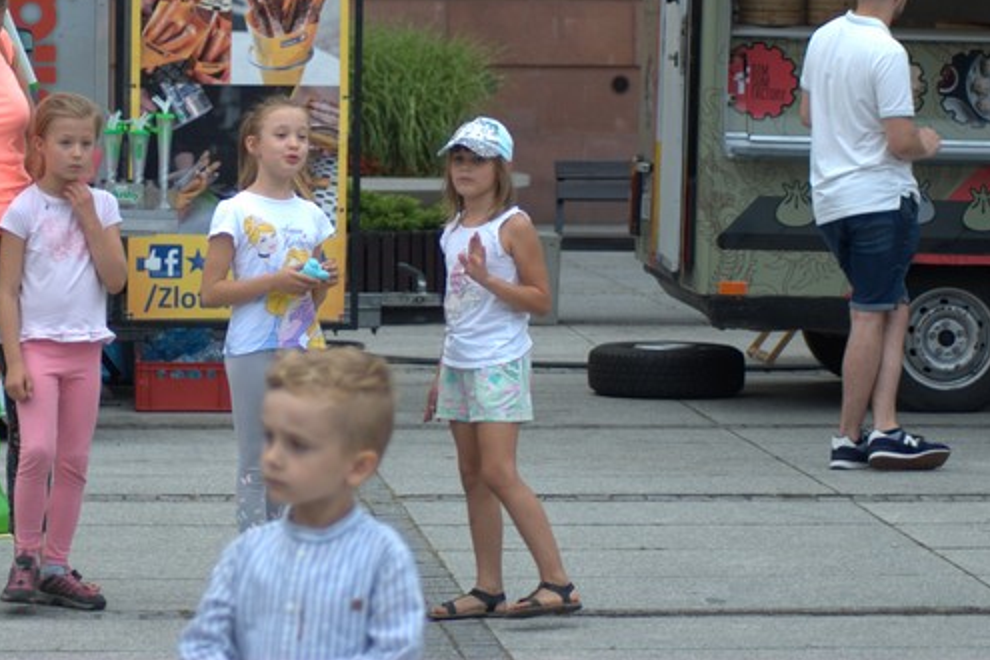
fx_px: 4675
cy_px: 126
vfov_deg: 8.1
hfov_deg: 12.1
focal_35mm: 170
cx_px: 296
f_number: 4
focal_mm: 70
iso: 320
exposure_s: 1/125
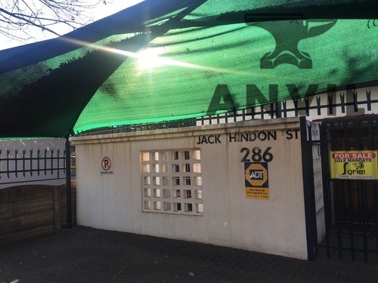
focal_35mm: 29
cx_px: 189
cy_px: 142
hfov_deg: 61.7
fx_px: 317
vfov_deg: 48.2
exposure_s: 1/278
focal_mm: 4.15
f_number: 2.2
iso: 25
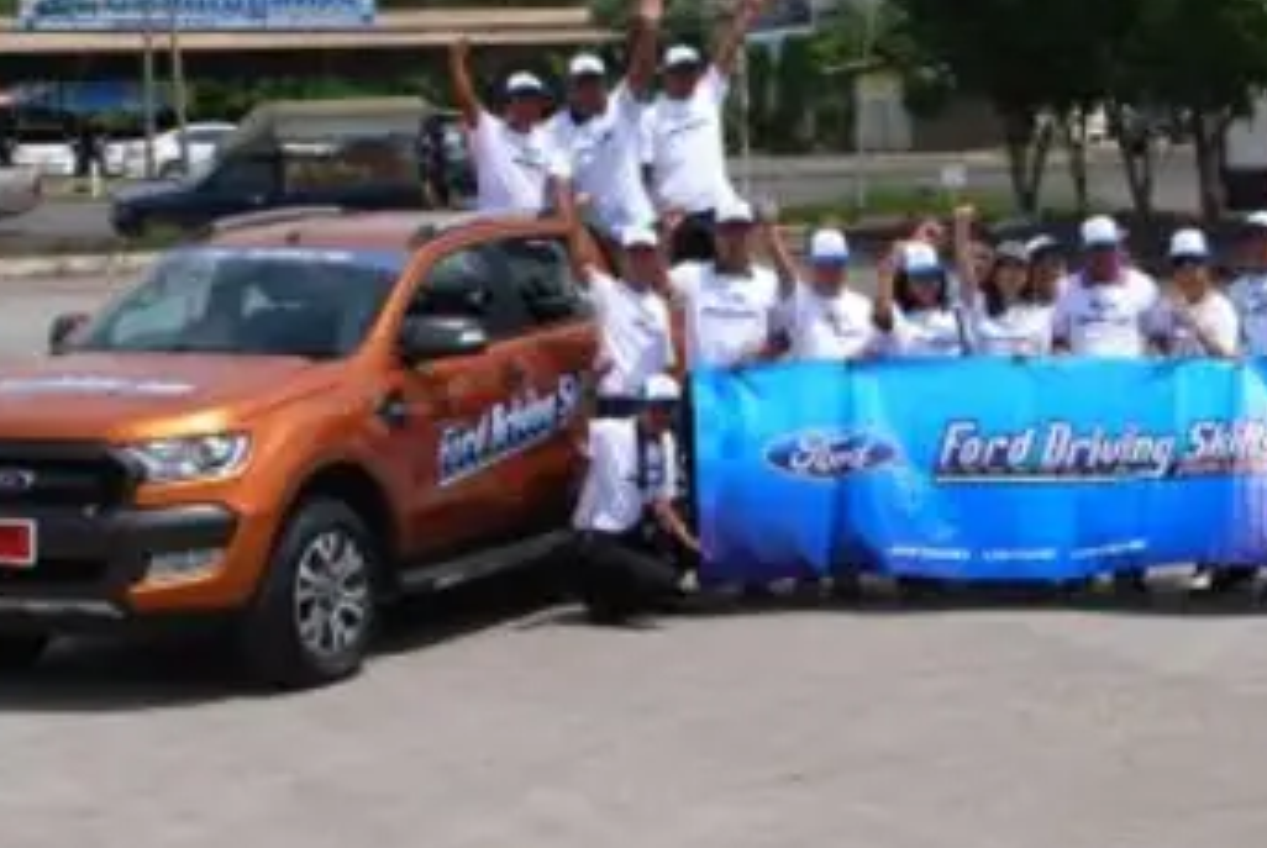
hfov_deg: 20.1
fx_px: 3494
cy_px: 154
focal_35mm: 99
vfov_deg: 13.8
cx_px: 1167
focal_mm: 29
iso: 100
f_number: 8
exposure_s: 1/250
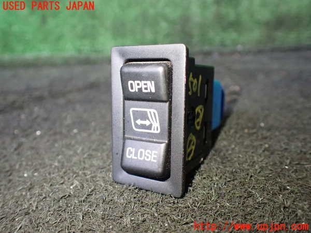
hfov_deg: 60.0
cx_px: 156
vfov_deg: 46.8
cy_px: 116
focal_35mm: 30
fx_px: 270
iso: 800
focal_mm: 5.4
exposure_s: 1/60
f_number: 2.3
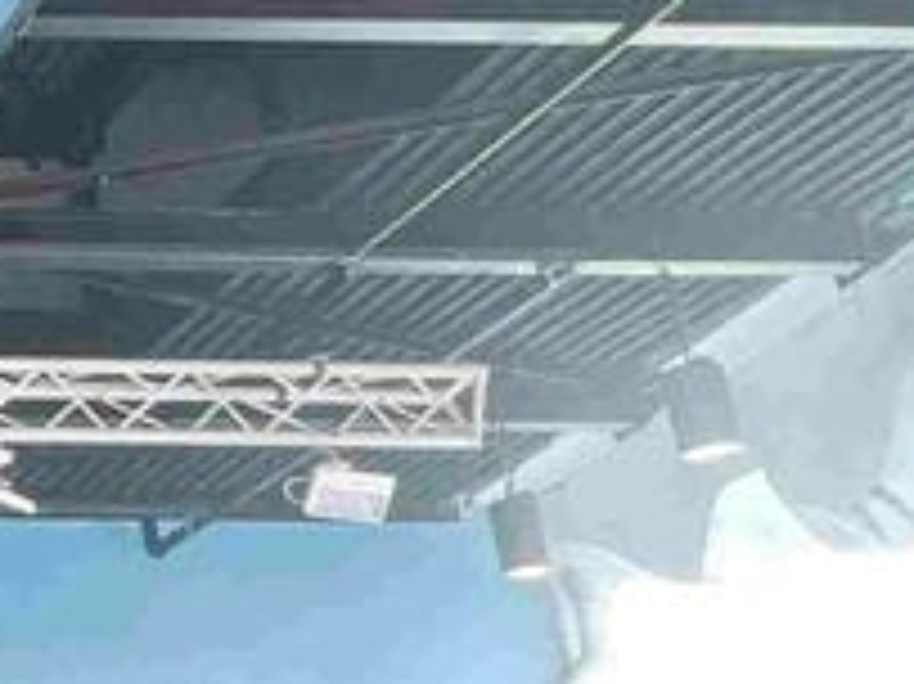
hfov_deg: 18.2
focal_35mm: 77
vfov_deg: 19.1
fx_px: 2032
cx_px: -860
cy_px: 328
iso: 50
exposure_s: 1/99
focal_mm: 1.57
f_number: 1.8
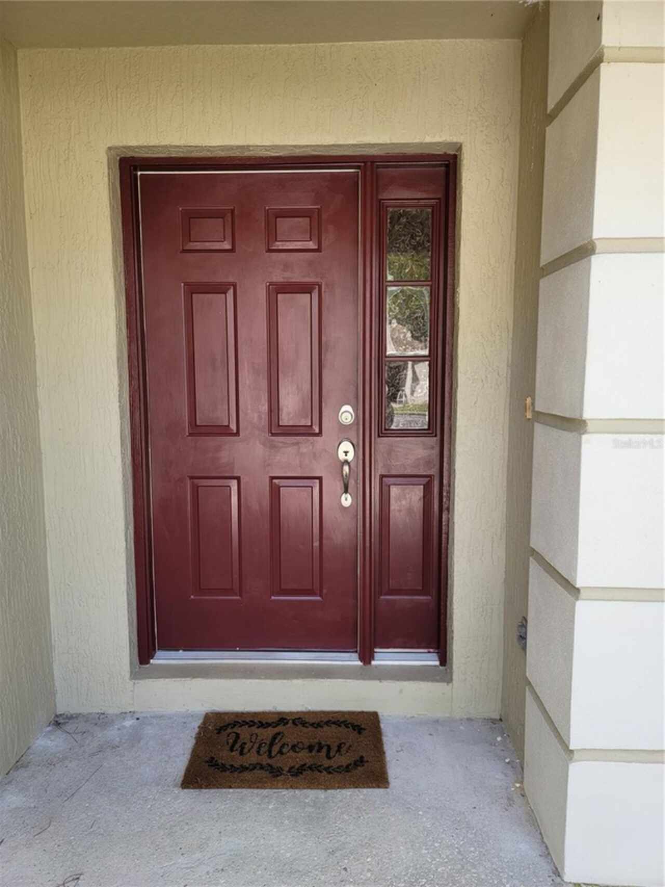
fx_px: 640
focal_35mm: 25
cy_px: 444
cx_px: 332
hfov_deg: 54.9
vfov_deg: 69.4
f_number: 1.8
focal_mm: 7
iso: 25
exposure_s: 1/100
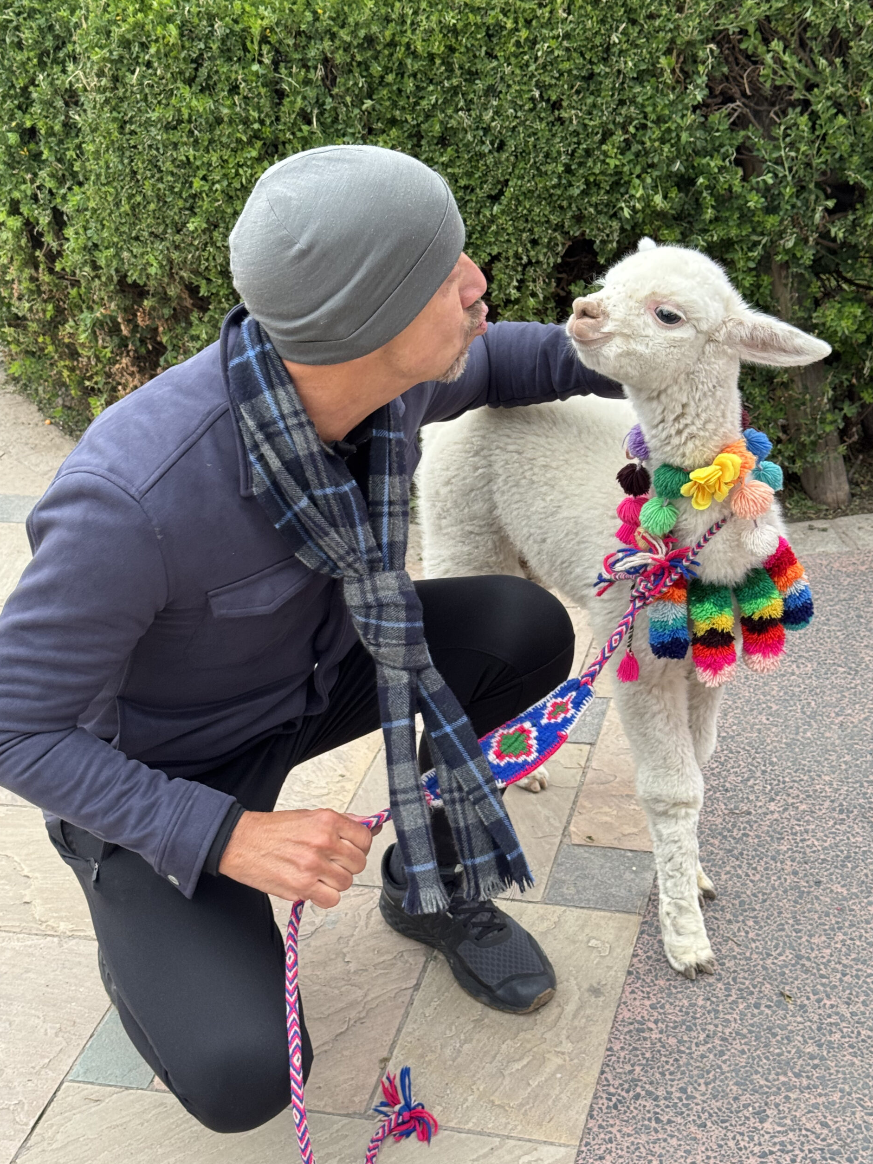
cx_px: 432
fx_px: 1648
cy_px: 578
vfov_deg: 38.9
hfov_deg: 29.7
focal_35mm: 49
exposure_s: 1/60
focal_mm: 6.76
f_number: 1.78
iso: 100
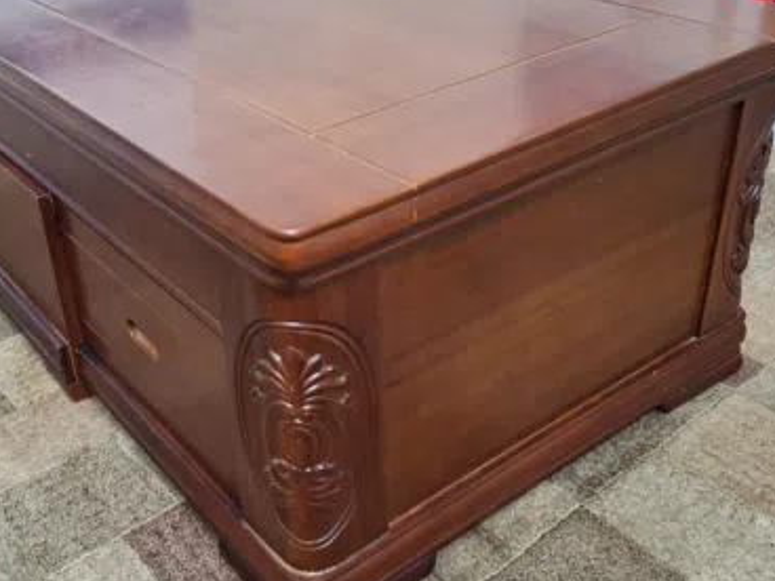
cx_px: 316
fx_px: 896
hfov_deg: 46.6
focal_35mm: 40
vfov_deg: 35.9
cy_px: 253
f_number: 1.8
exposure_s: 1/33
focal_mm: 5.54
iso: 320
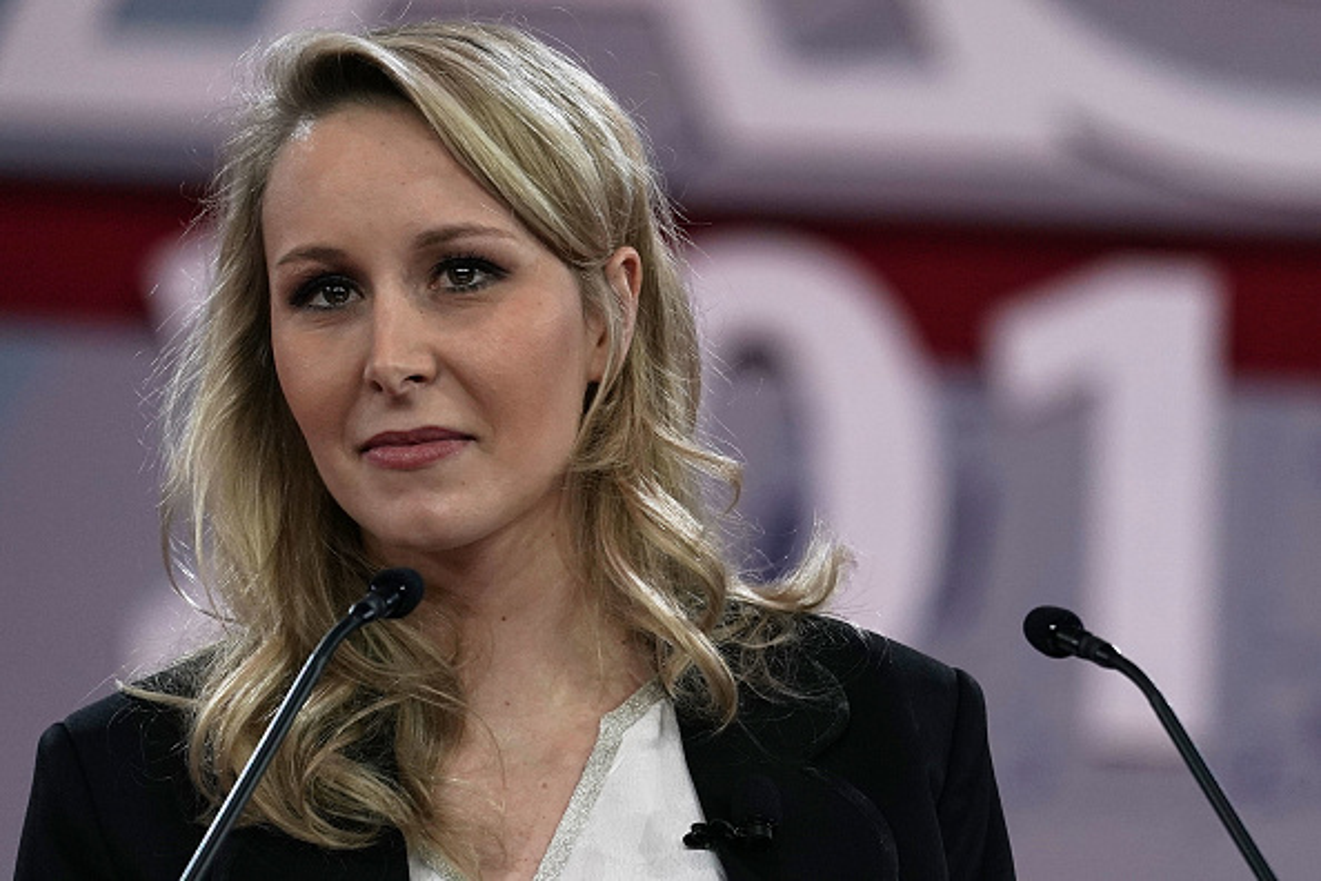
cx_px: 660
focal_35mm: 400
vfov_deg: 3.4
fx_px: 14677
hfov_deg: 5.2
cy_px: 440
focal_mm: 400
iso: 1250
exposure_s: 1/640
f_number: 5.6
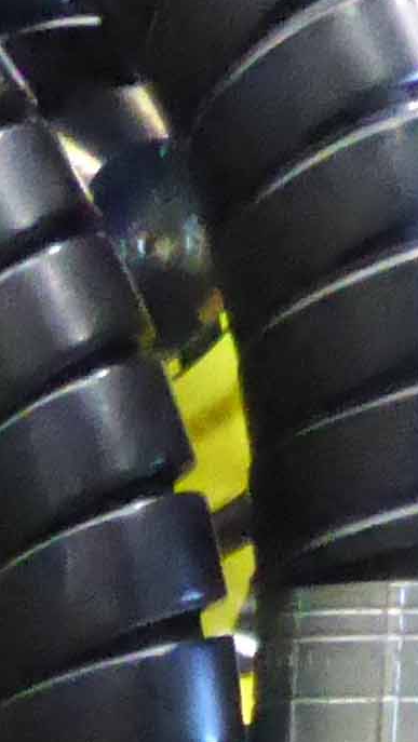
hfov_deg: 6.1
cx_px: -386
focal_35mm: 194
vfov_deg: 9.4
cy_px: 2018
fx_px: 3818
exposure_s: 1/200
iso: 1600
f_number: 3.3
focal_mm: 4.3
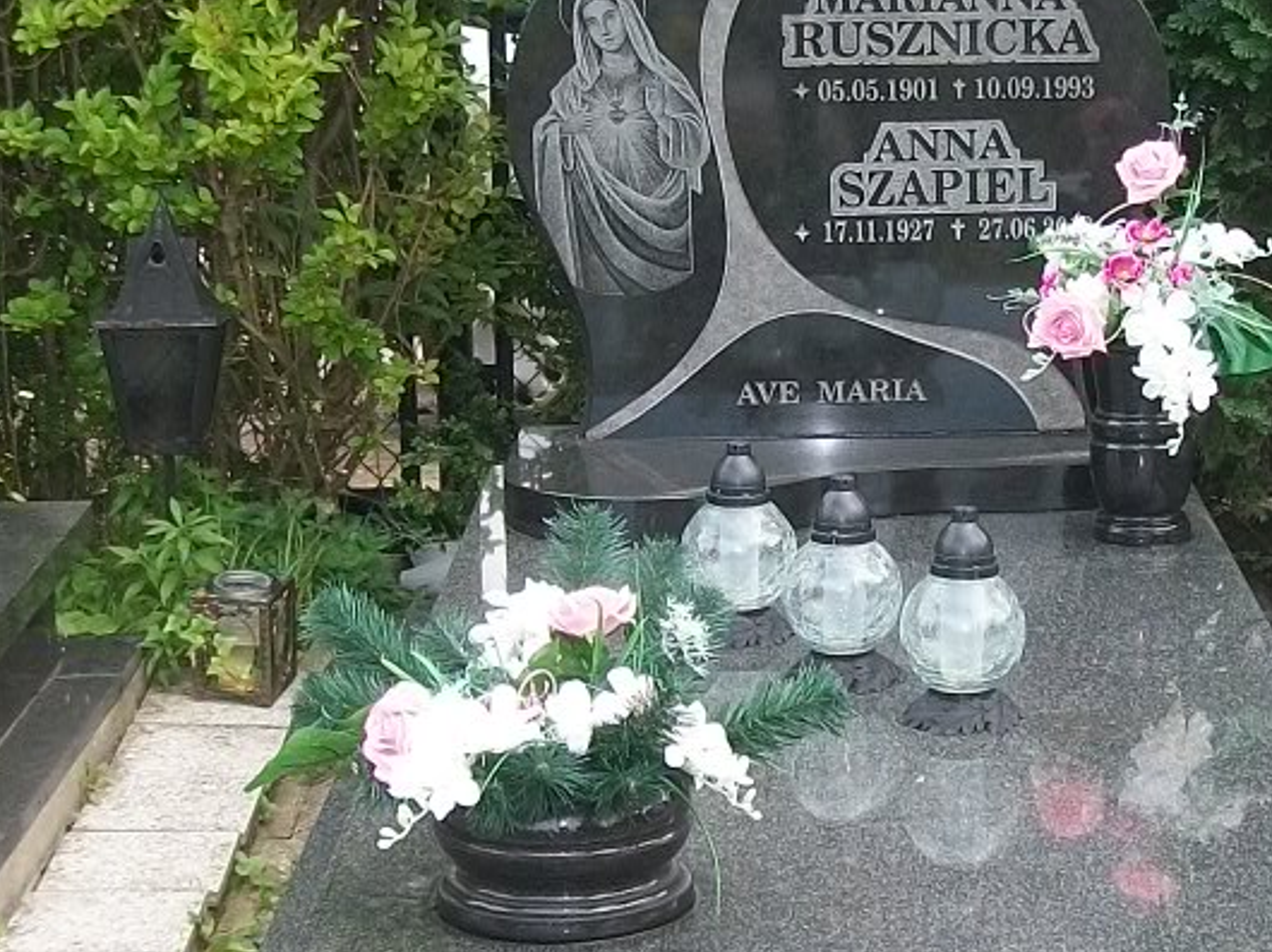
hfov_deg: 22.5
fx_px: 3195
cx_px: 720
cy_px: 513
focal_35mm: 87
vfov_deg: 17.0
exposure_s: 1/200
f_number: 2.7
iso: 80
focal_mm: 6
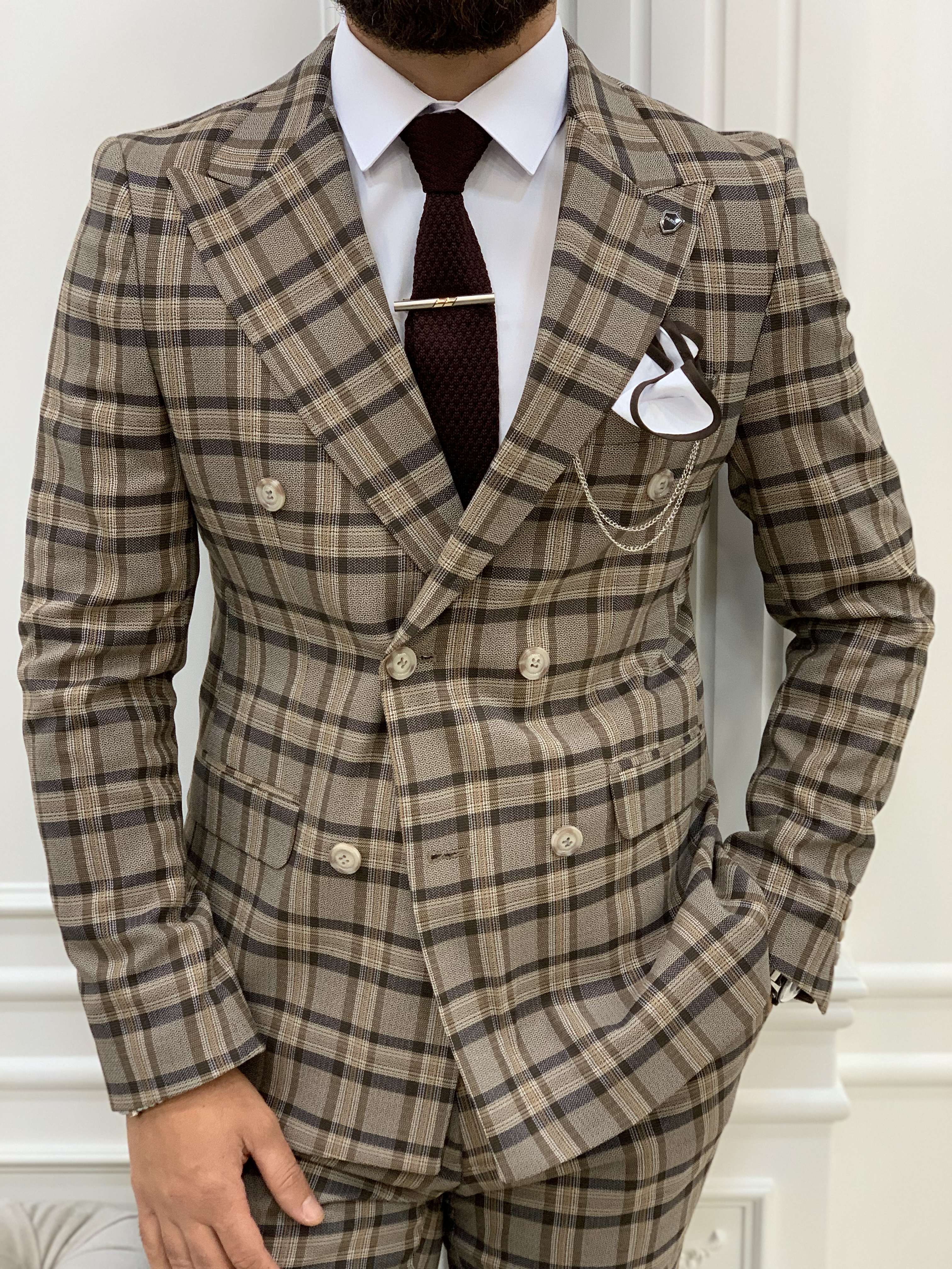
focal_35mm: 52
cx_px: 476
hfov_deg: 28.0
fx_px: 1907
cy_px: 634
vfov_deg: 36.8
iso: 100
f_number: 2.4
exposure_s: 1/122
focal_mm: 6
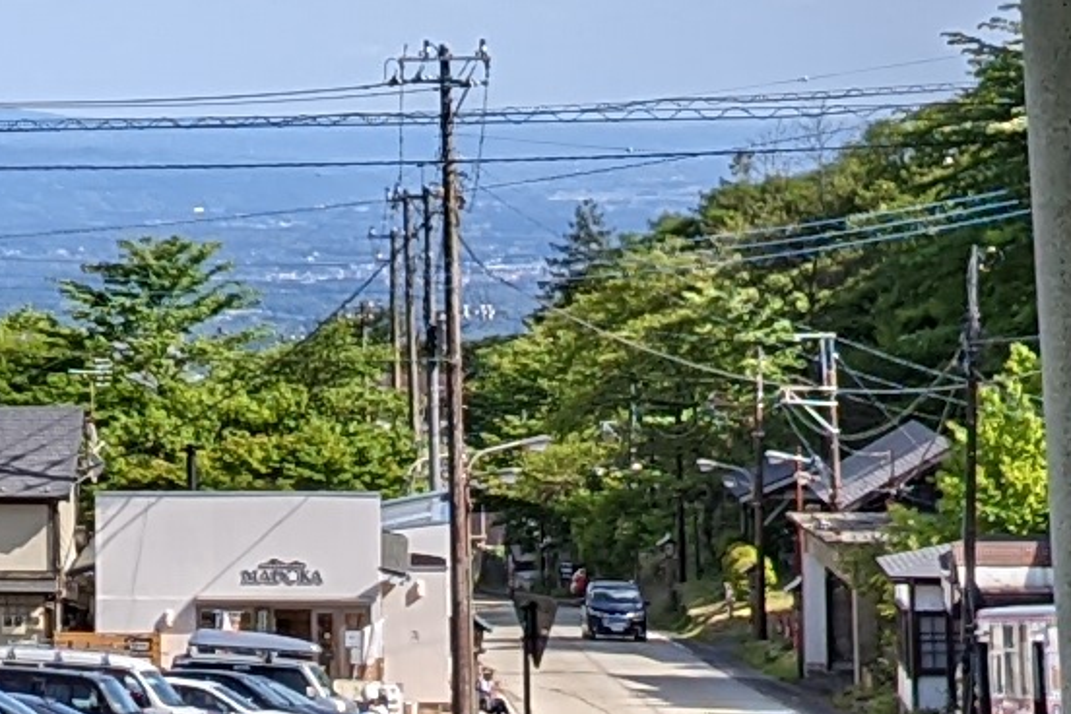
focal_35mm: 205
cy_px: -582
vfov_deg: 6.5
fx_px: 6098
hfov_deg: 9.9
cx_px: -138
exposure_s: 1/3906
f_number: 1.73
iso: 57
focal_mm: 4.38
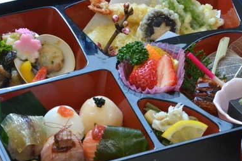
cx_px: 124
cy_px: 76
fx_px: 1550
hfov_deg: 8.9
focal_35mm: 231
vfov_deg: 5.9
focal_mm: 122
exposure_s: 1/60
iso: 3200
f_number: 16
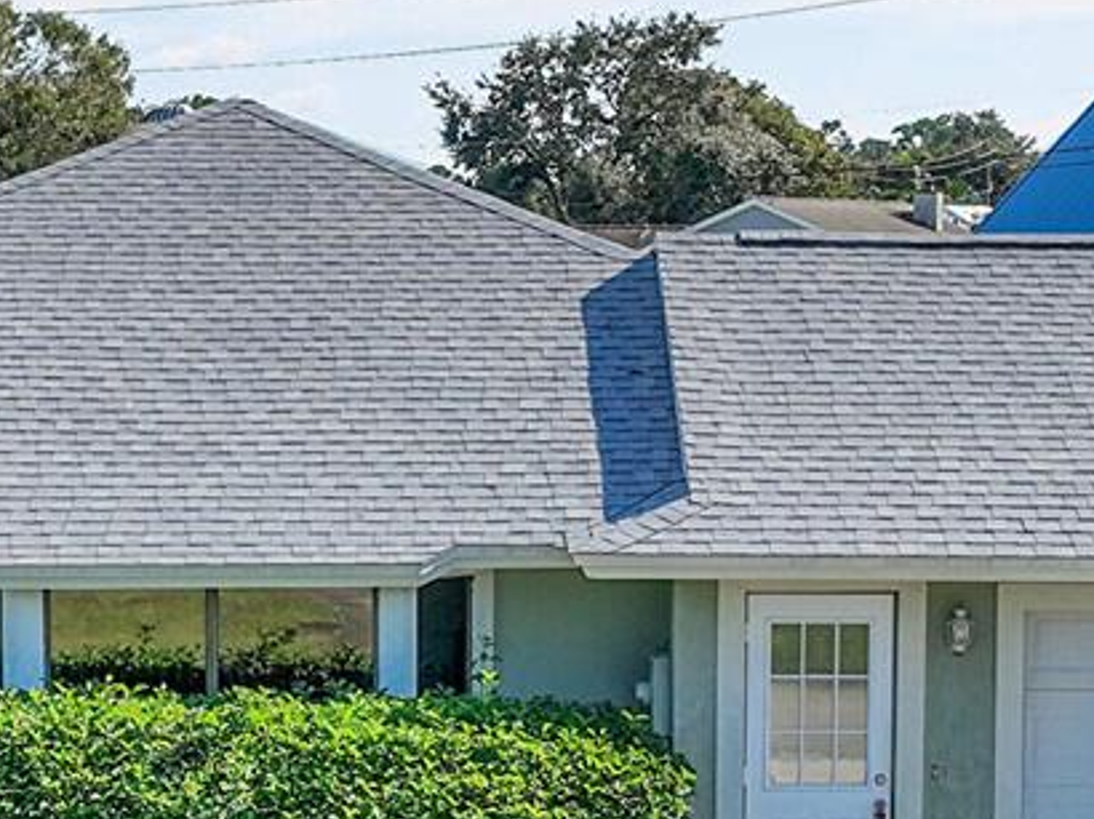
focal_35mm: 120
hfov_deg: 16.4
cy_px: 662
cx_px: 440
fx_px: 3790
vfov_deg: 12.3
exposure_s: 1/3200
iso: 200
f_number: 2.8
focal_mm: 12.29
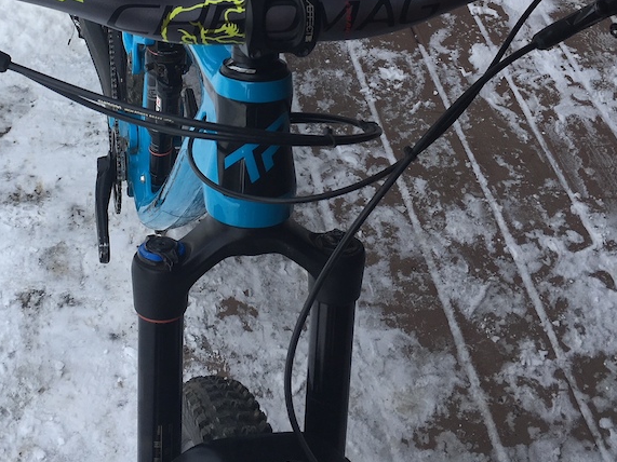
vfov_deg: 27.1
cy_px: 49
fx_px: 927
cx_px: 220
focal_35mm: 52
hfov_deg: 36.5
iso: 25
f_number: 2.2
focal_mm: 4.15
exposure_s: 1/605
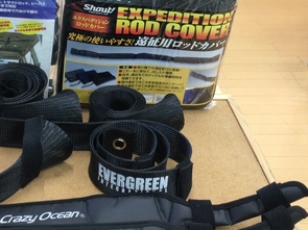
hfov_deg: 30.4
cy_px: 63
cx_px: 90
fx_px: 560
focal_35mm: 63
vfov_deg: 23.1
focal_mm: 3.3
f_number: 2.4
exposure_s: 1/30
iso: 64
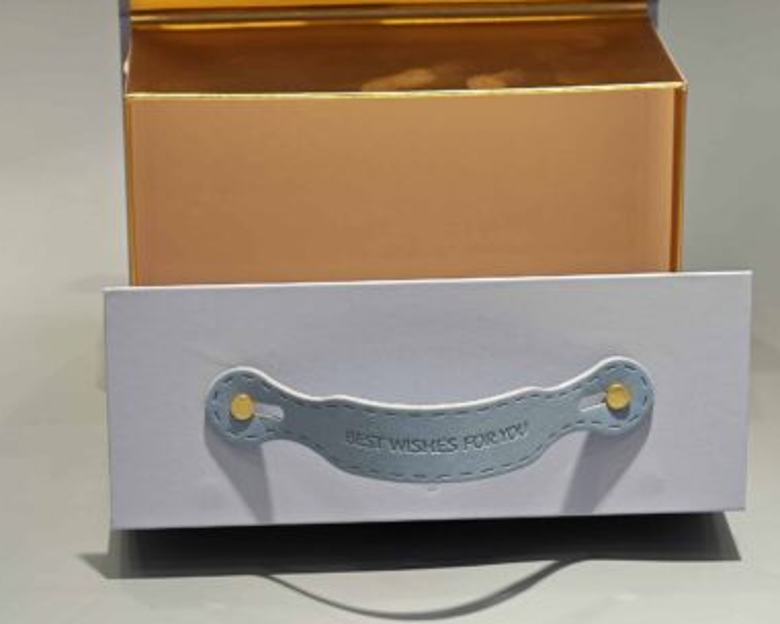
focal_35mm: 123
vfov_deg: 12.5
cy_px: 164
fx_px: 2840
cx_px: 395
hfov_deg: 15.6
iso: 200
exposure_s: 1/100
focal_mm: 10.1
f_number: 2
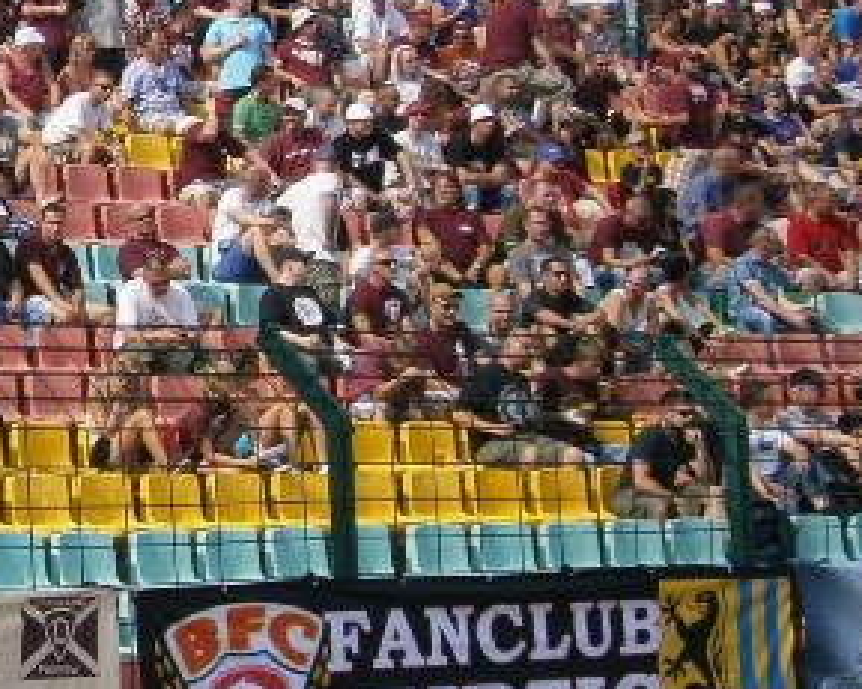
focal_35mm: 143
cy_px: 157
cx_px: -424
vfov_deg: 10.8
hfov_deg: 12.8
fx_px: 3647
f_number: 9.7
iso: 80
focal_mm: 8.3
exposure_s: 1/160
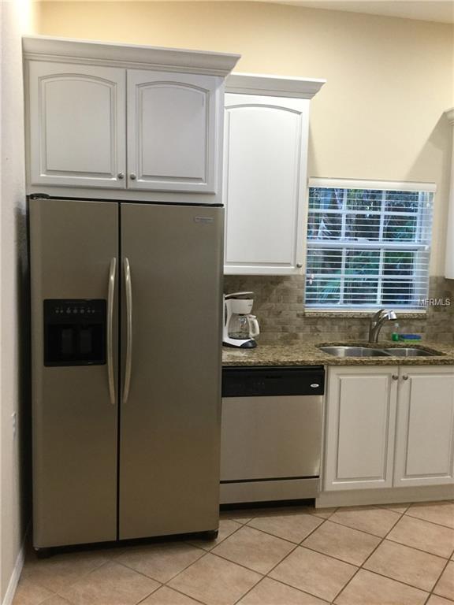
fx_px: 542
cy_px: 302
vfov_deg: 58.4
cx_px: 227
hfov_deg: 45.4
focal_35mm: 31
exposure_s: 1/30
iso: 80
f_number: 2.4
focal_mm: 3.3
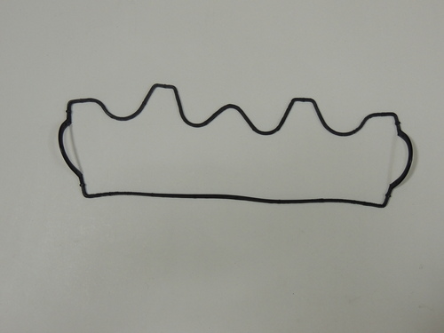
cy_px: 166
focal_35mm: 60
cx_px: 222
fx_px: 770
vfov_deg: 24.4
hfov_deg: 32.2
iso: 400
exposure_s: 1/30
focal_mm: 10.7
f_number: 3.7
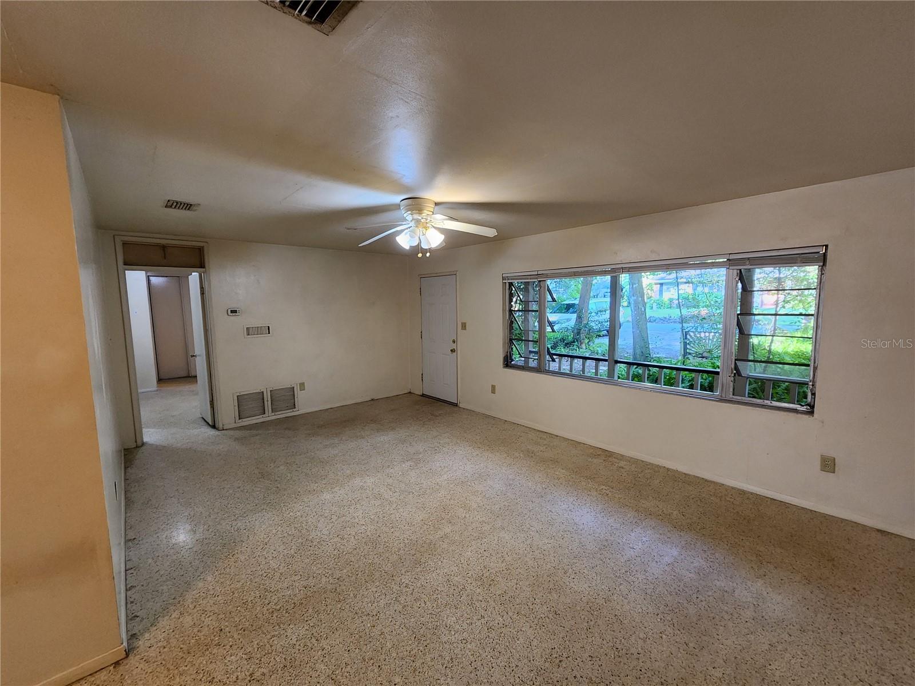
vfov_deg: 89.9
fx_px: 344
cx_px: 458
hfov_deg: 106.2
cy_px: 343
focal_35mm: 13
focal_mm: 2.2
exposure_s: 1/40
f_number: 2.2
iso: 320
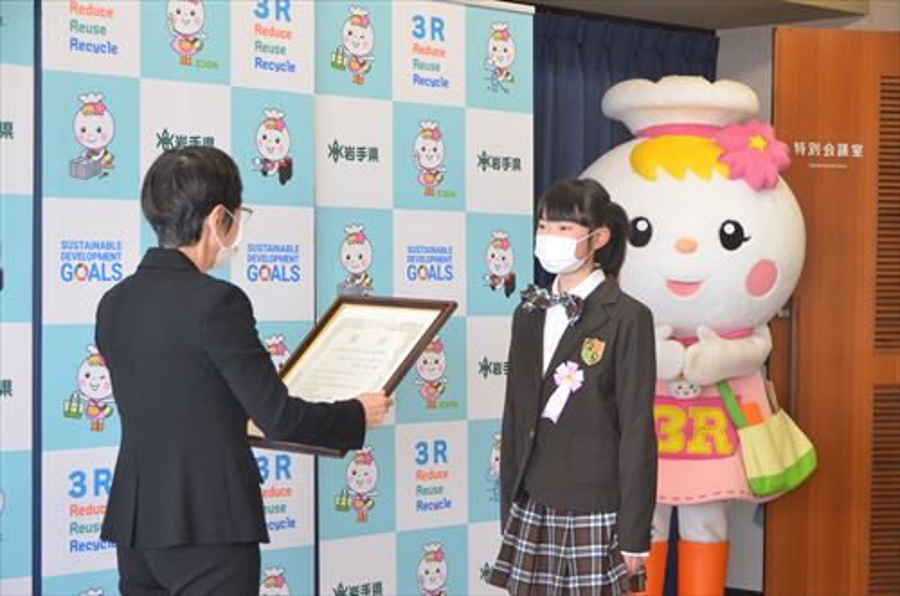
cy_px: 298
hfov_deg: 26.0
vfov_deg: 17.4
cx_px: 450
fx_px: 1946
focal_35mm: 78
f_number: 5
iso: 3200
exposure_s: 1/500
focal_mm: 52
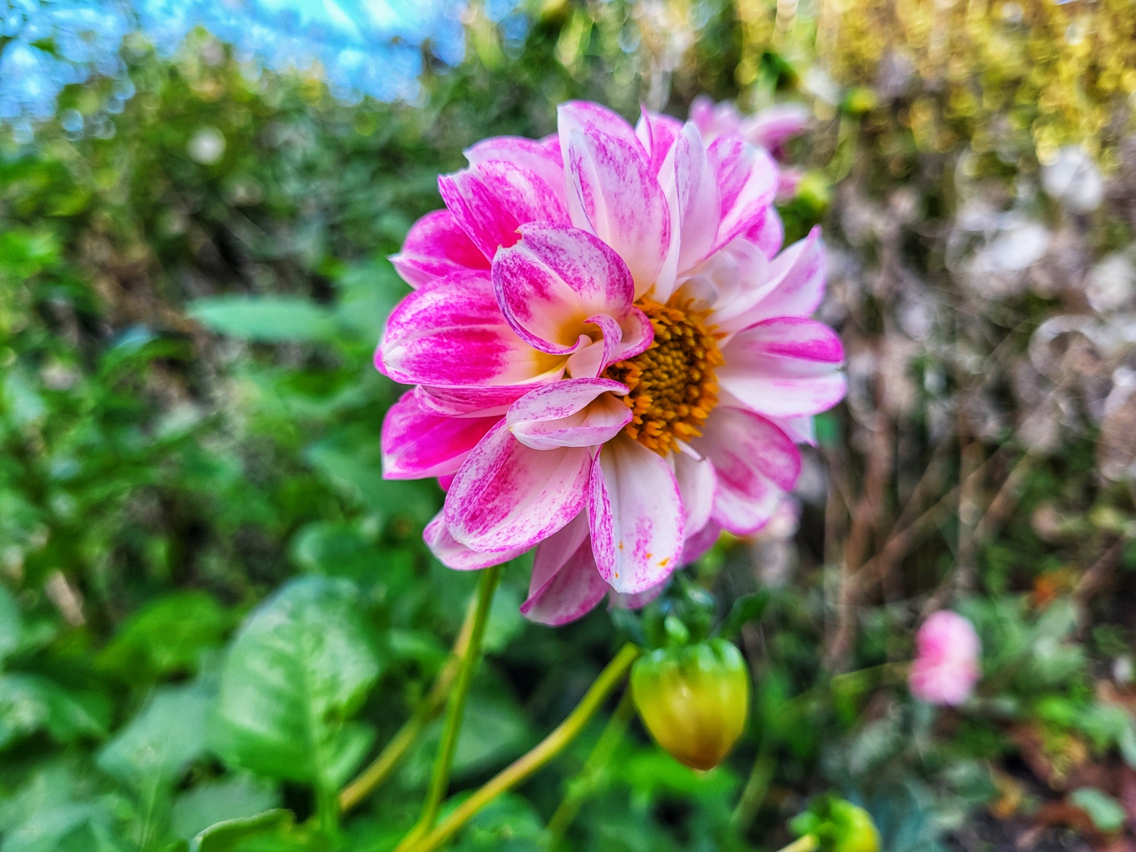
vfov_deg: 53.1
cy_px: 426
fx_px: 853
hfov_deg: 67.3
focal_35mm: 26
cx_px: 568
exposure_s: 1/278
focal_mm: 5.4
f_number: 1.8
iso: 40
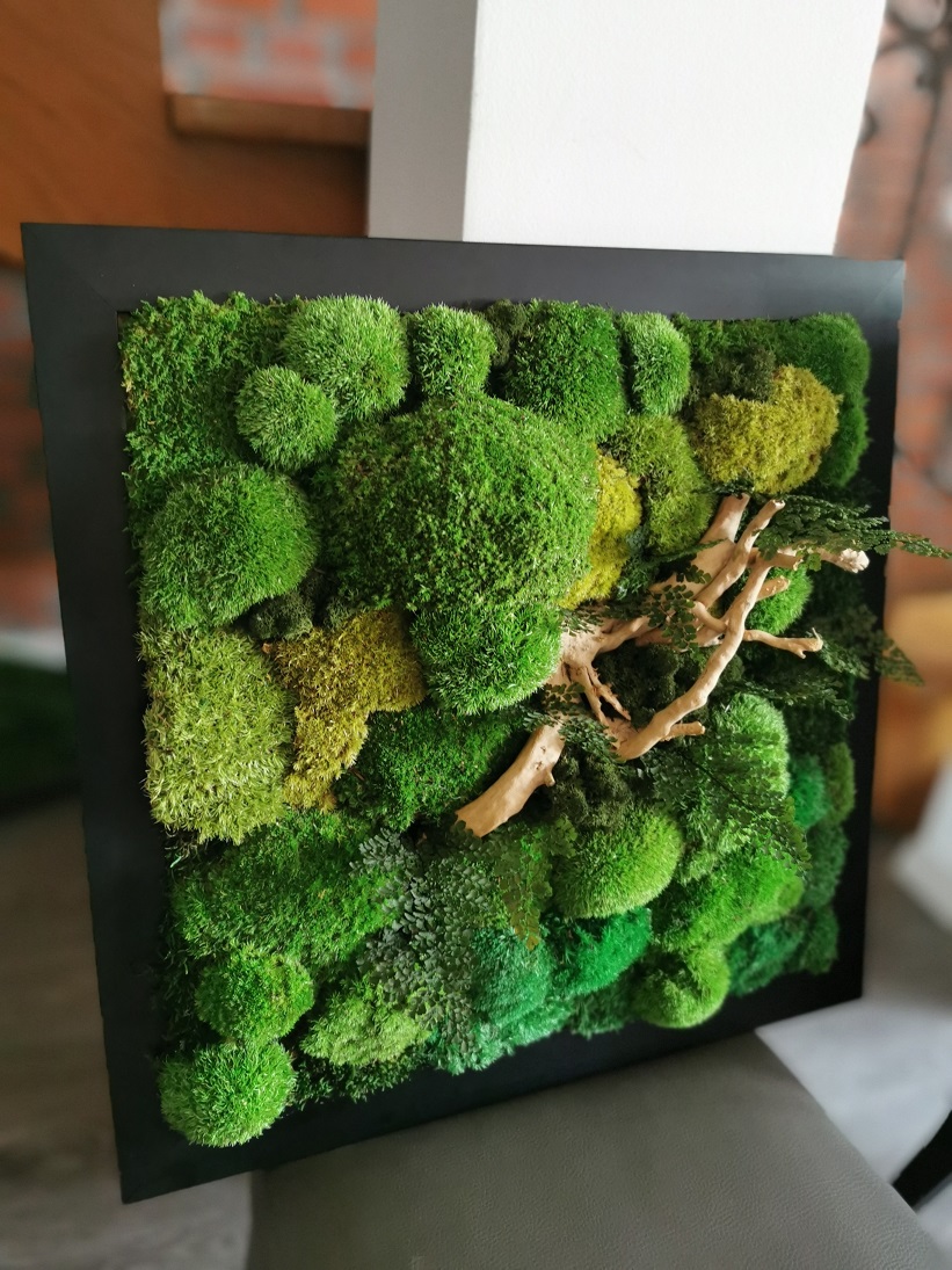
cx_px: 476
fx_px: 990
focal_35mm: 27
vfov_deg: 65.3
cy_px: 635
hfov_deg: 51.3
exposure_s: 1/50
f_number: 0.95
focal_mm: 5.56
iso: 320
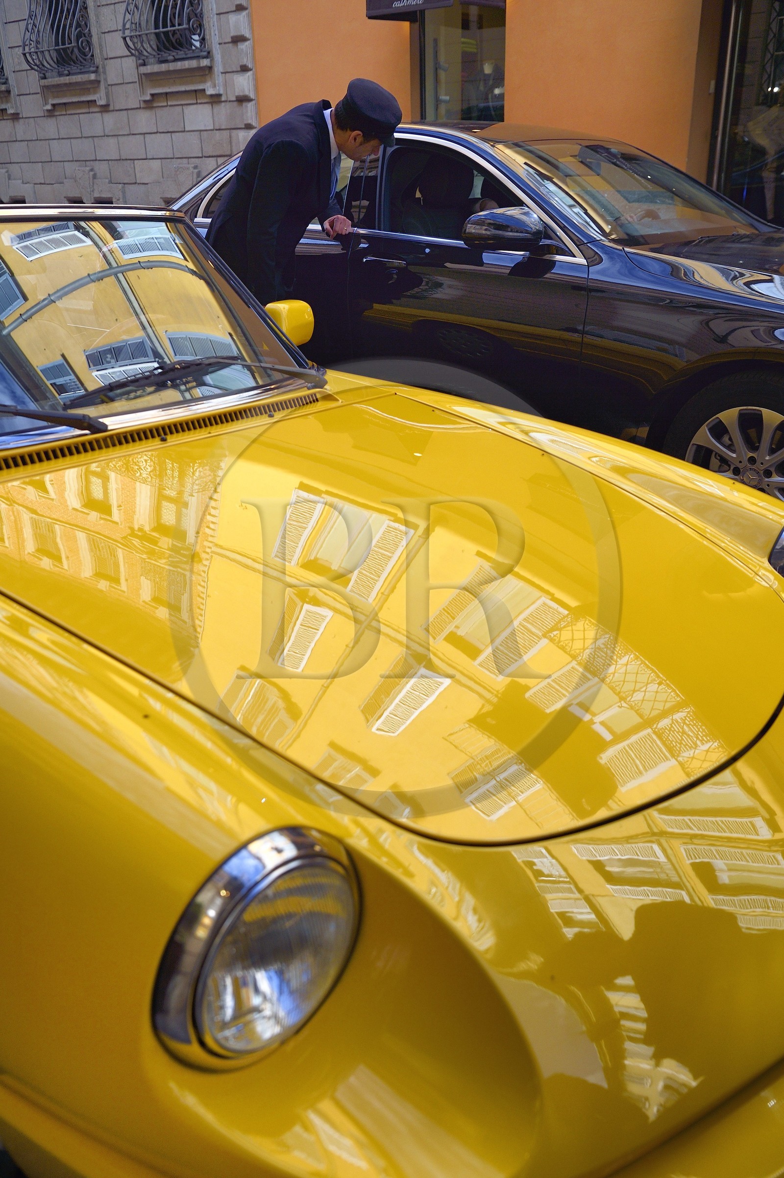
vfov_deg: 60.3
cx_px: 392
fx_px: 1013
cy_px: 589
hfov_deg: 42.3
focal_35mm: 31
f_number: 5.6
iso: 400
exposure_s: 1/1600
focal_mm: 31
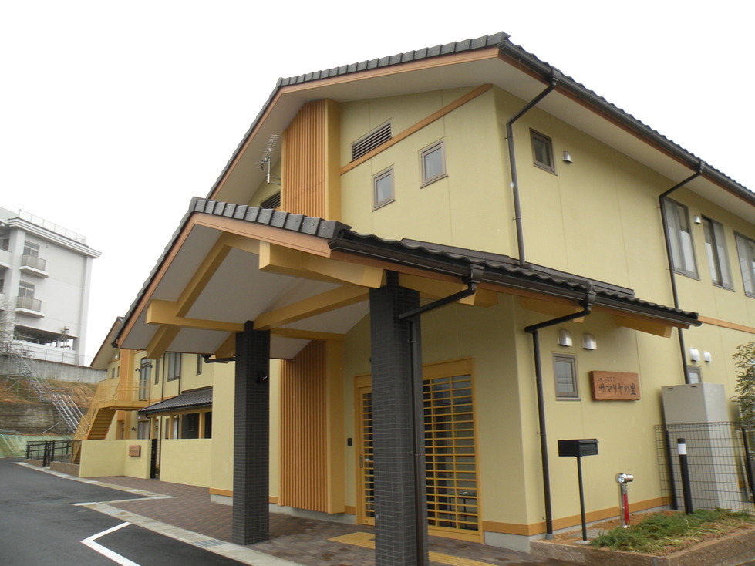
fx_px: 589
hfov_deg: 65.3
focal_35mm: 27
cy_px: 283
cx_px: 378
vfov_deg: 51.3
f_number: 4
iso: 94
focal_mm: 4.7
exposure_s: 1/110
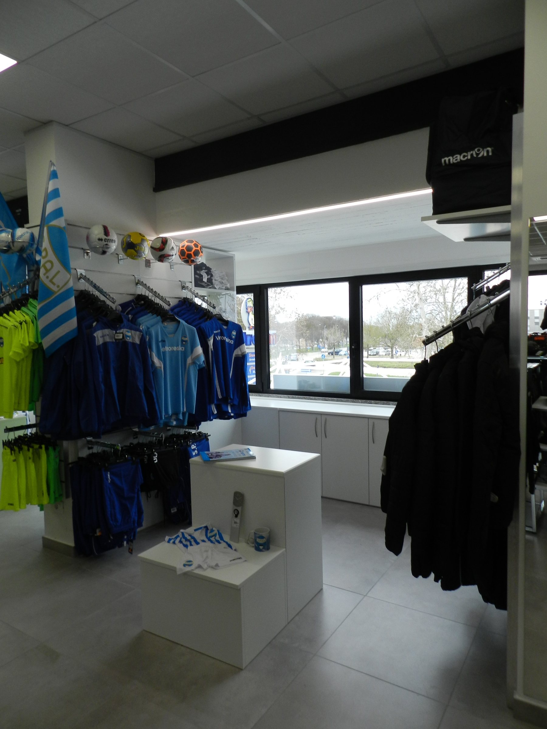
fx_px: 485
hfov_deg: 58.9
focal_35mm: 23
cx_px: 274
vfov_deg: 73.9
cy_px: 364
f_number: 3.4
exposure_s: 1/160
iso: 160
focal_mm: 4
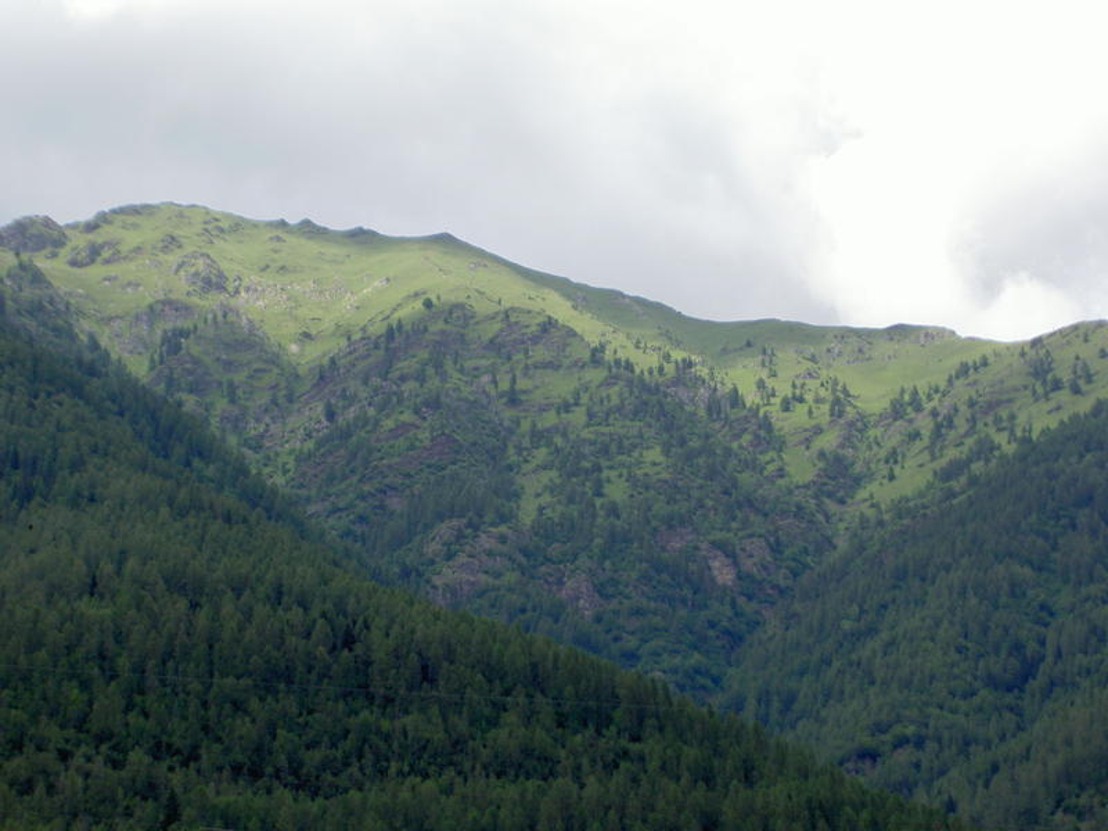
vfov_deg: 12.7
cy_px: 416
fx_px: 3745
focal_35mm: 117
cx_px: 554
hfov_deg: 16.8
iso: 100
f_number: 4.9
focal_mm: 24
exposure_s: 1/320
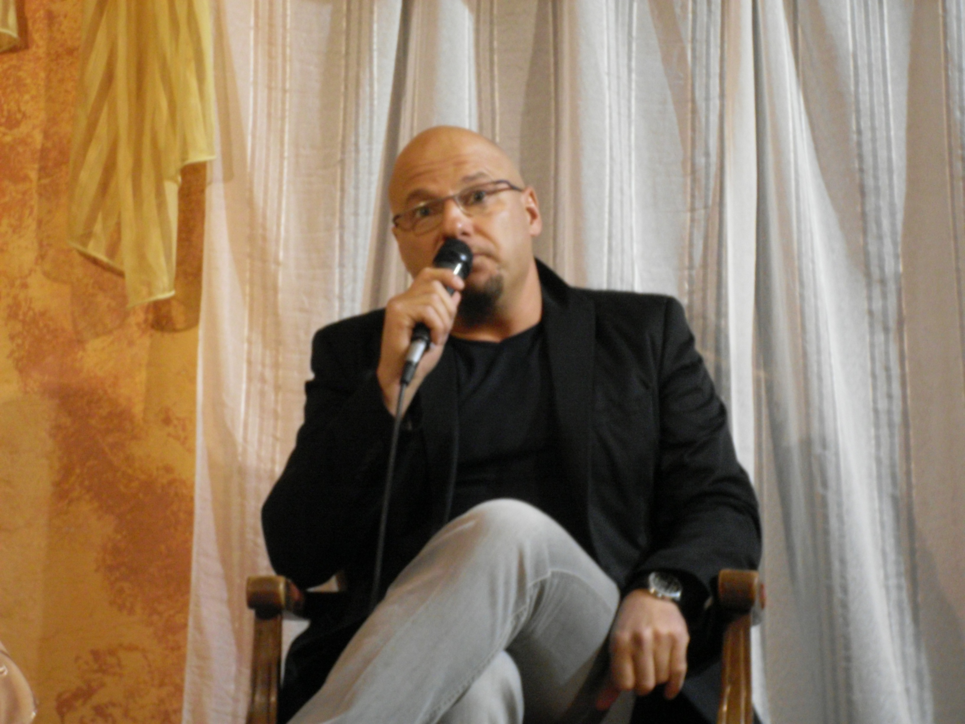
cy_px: 362
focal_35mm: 114
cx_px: 482
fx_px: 3178
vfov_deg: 13.0
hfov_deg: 17.3
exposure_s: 1/10
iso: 400
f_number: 5.2
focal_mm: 18.9
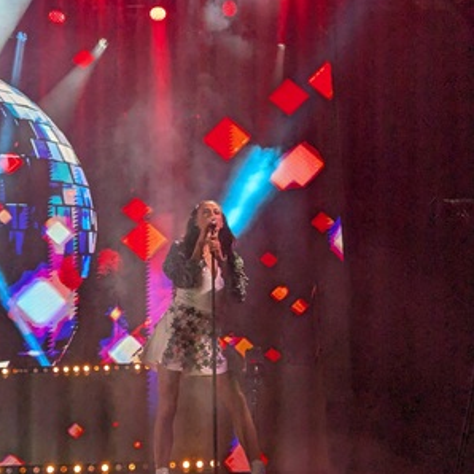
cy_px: 293
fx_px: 883
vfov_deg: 29.9
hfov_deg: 30.0
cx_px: 236
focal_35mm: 57
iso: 477
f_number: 1.85
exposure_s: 1/950
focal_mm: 6.81
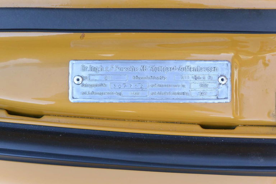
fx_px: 483
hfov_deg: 31.9
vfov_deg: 21.6
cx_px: 138
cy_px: 92
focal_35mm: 63
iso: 400
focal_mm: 23.6
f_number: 5
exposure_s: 1/60
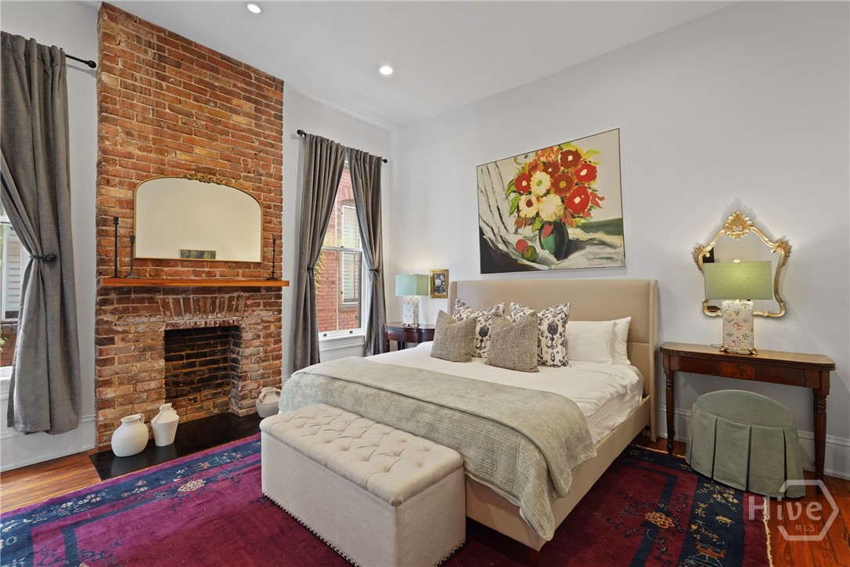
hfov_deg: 96.7
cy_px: 284
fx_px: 378
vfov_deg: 73.7
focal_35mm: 16
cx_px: 425
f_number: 9
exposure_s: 1/1.25
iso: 320
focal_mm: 16
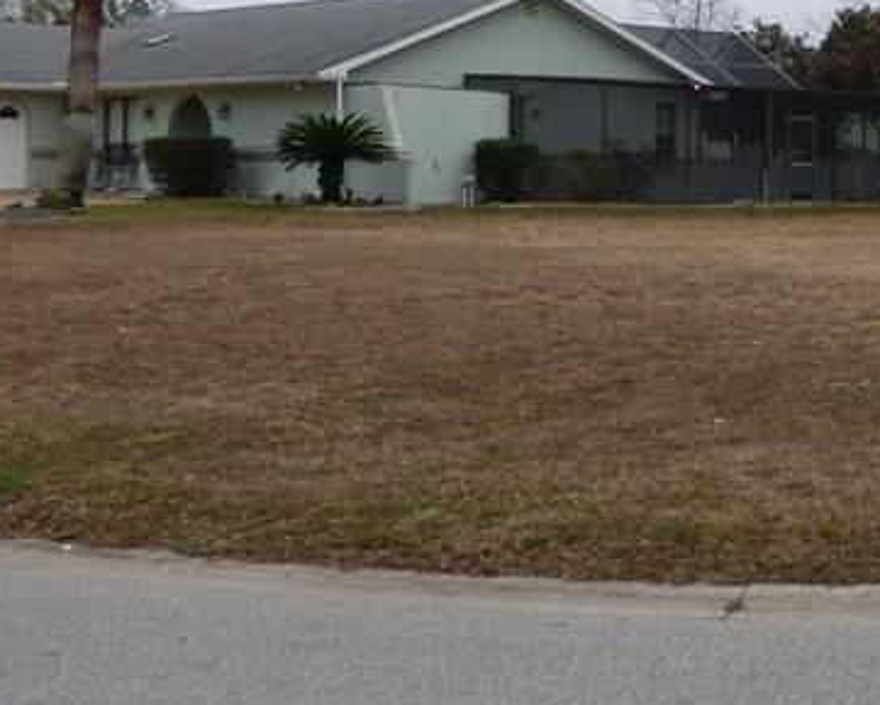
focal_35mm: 72
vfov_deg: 21.2
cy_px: 227
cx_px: 987
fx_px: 1876
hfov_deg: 24.5
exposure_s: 1/1300
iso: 100
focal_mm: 4.61
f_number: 3.1
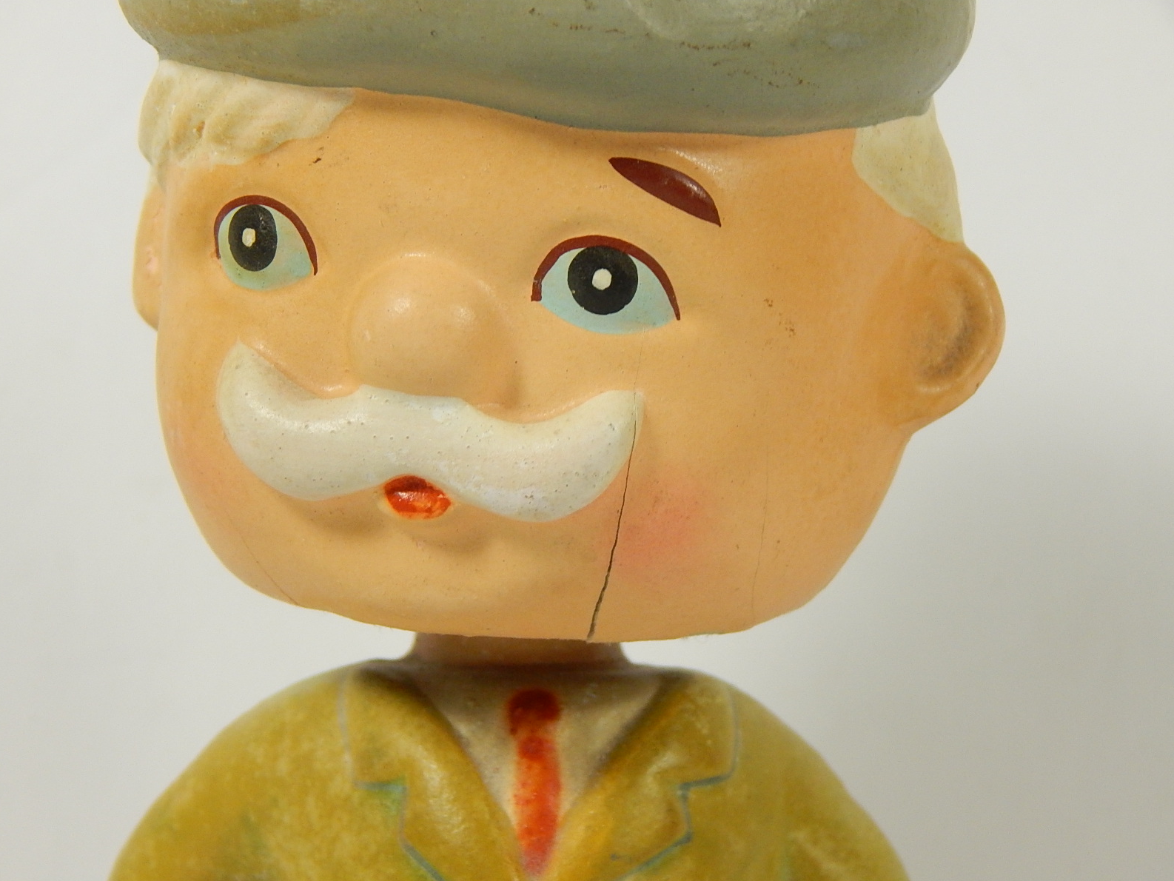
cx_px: 584
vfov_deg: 12.9
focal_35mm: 115
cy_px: 439
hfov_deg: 17.1
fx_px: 3901
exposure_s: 1/160
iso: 400
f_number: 4.6
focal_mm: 20.5
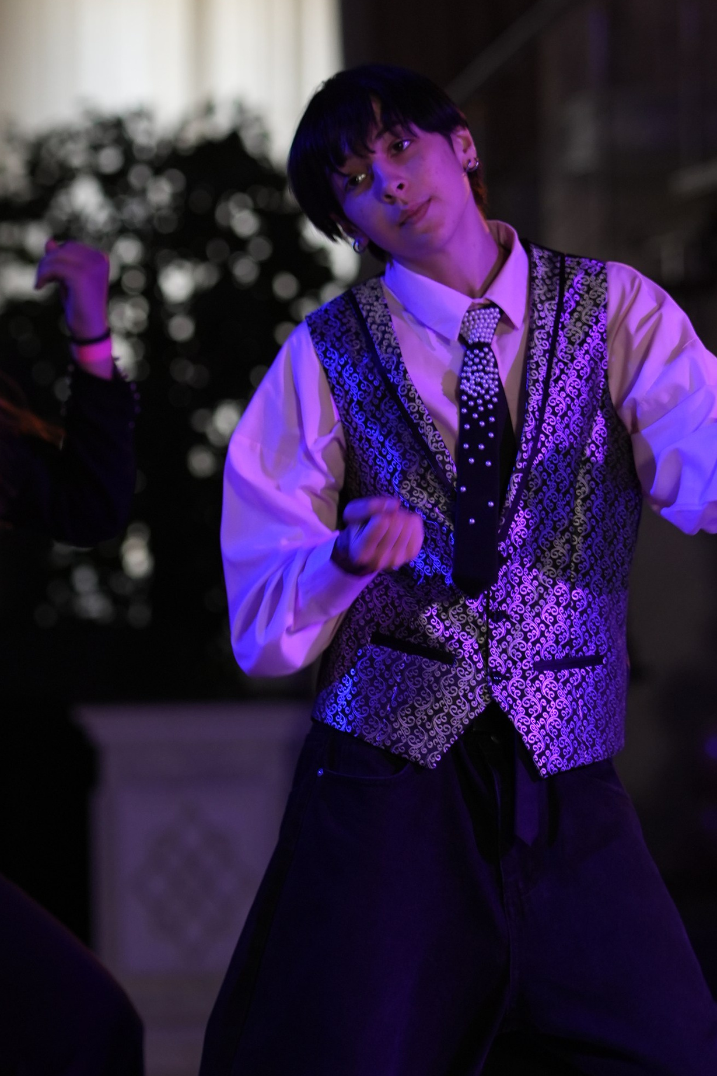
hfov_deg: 7.8
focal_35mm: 177
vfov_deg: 11.6
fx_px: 5288
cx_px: 458
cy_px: 344
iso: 800
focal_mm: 85
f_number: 2.2
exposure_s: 1/400
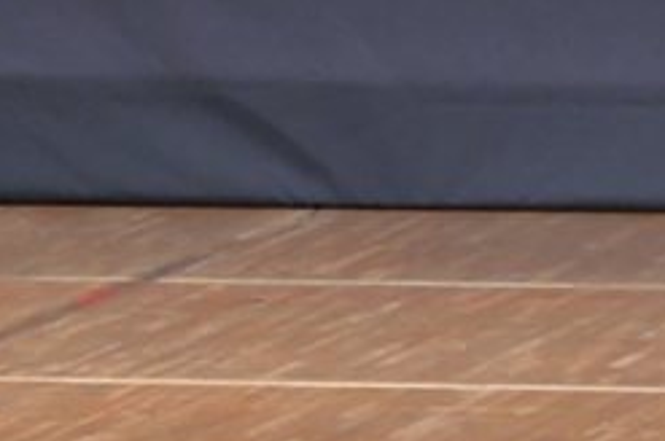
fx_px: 16511
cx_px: -300
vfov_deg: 1.5
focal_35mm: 895
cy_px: -129
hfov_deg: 2.3
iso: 6400
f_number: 5.6
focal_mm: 190
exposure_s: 1/400
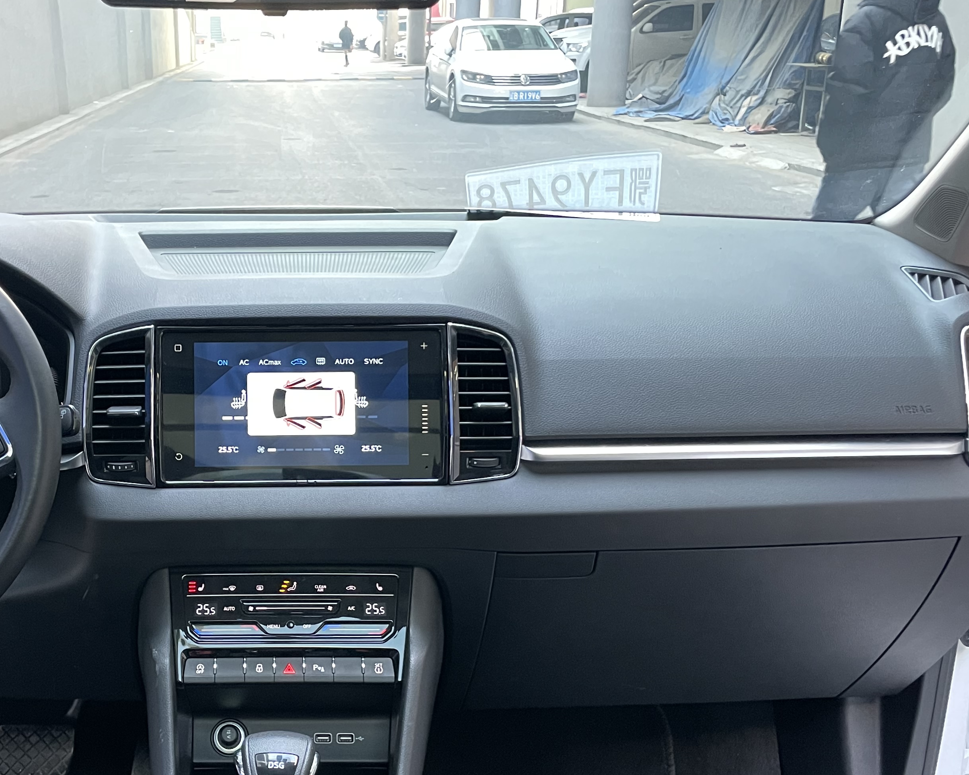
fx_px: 1205
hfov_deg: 42.9
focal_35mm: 42
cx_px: 286
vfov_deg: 35.5
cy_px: 469
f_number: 1.6
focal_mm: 4.2
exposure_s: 1/45
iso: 500
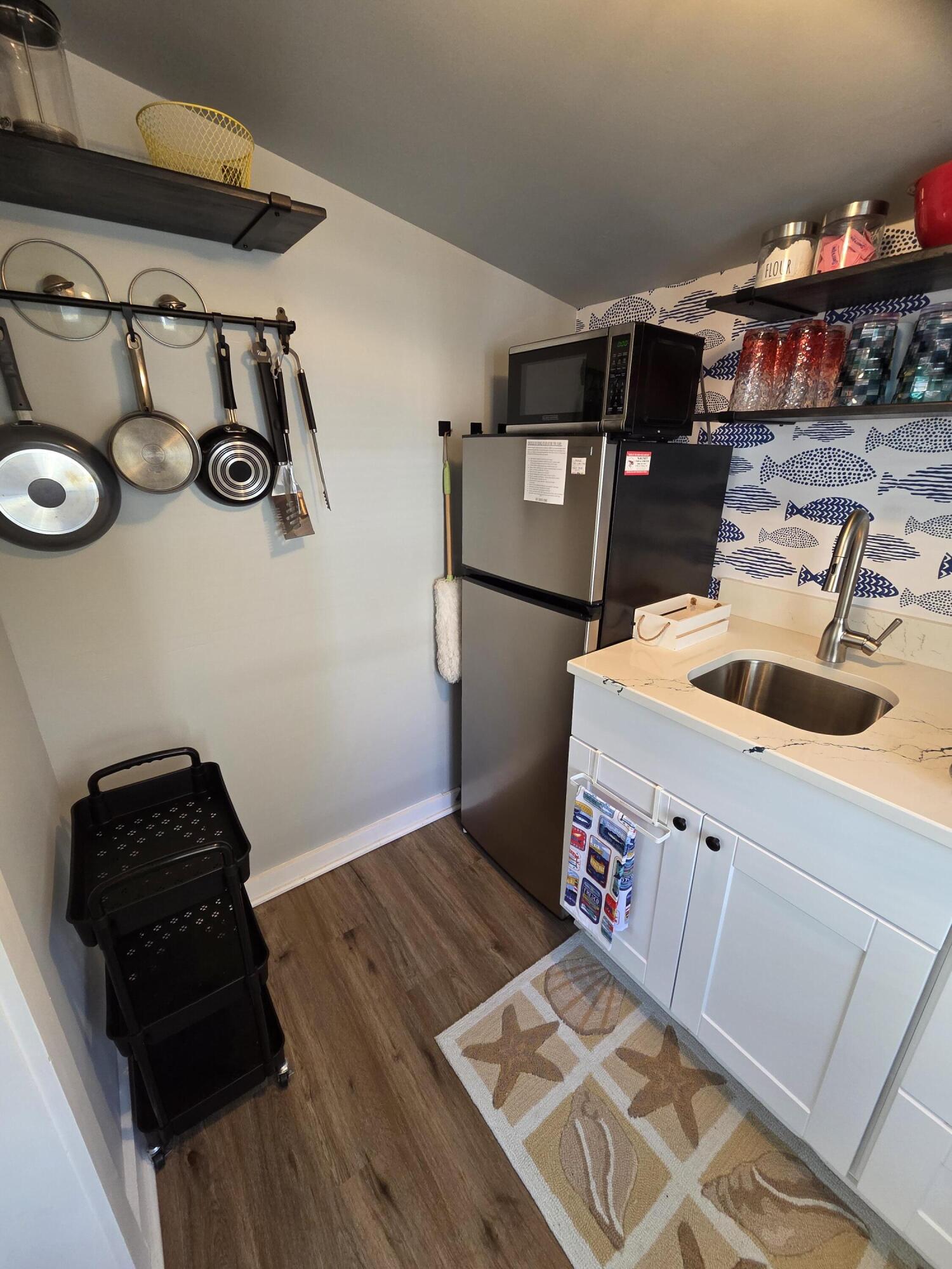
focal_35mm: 13
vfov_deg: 106.2
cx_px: 476
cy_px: 634
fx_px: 477
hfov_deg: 89.9
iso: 250
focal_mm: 2.2
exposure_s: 1/60
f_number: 2.2
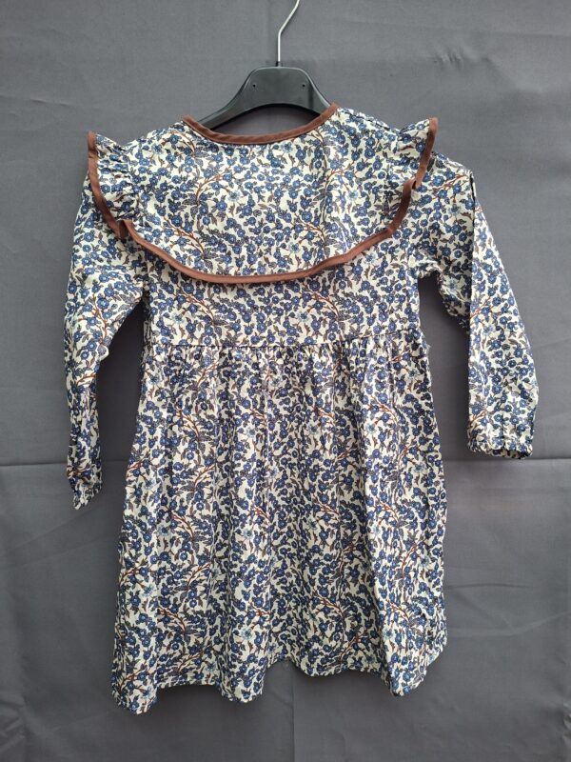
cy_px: 381
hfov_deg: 58.9
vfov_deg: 73.9
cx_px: 286
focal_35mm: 23
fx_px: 506
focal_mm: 5.54
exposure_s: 1/100
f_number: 1.8
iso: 200
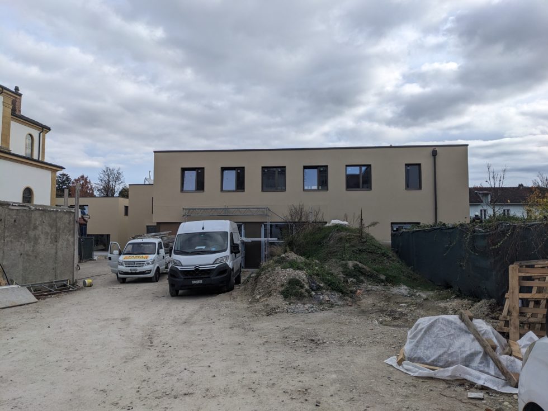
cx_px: 274
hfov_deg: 65.3
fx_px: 427
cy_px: 206
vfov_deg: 51.4
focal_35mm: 27
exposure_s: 1/3344
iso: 63
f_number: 1.73
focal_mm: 4.38
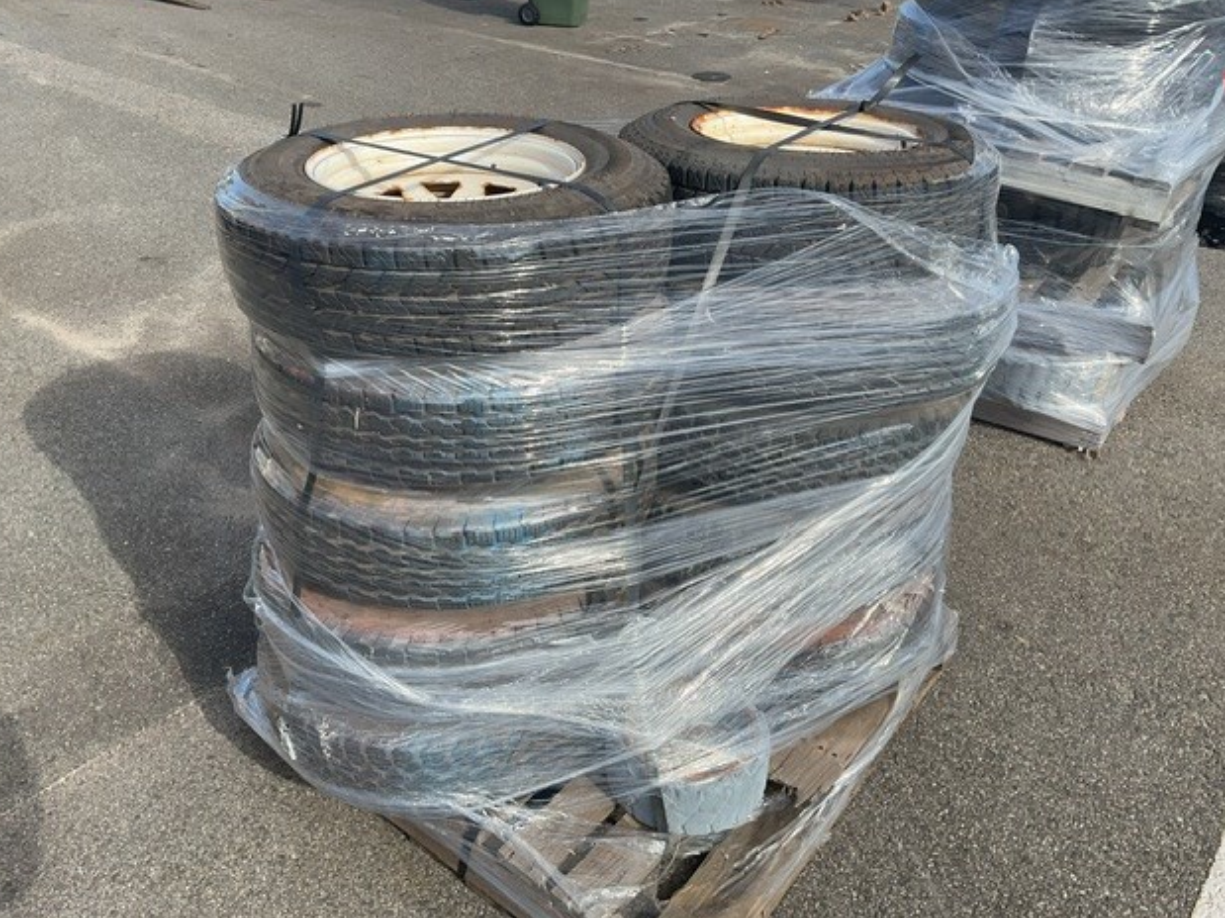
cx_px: 604
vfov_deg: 46.8
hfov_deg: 60.0
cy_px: 455
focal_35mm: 30
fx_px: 1061
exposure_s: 1/1342
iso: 16
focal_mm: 3
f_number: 1.8
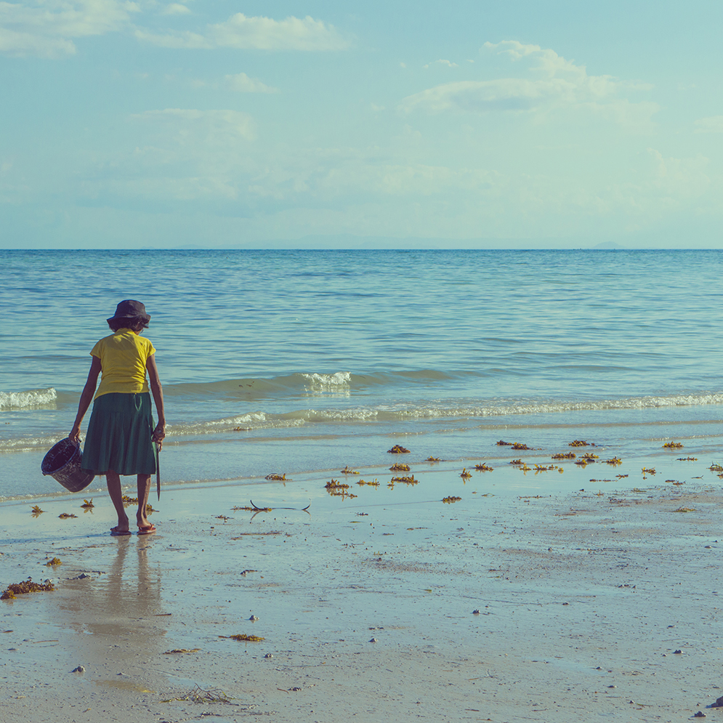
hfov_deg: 16.5
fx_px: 2496
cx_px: 371
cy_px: 362
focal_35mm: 106
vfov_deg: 16.5
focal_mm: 55
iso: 200
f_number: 11
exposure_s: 1/500
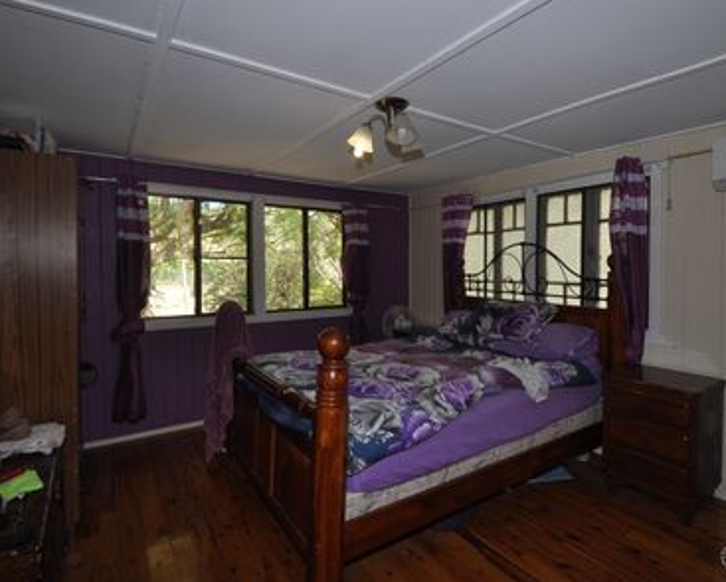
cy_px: 280
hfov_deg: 85.8
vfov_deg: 73.8
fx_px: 387
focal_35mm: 18
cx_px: 415
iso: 400
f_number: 8
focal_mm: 10
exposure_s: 1/60
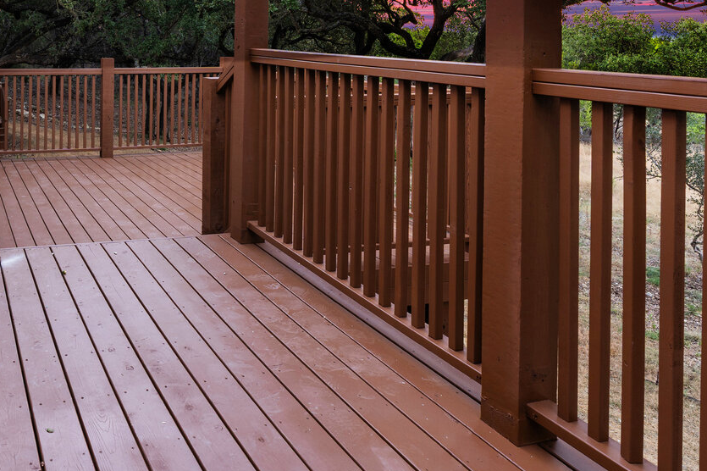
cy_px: 43
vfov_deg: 37.2
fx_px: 648
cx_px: 132
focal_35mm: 33
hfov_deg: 53.1
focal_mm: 17
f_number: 7.1
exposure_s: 1.3
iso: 125
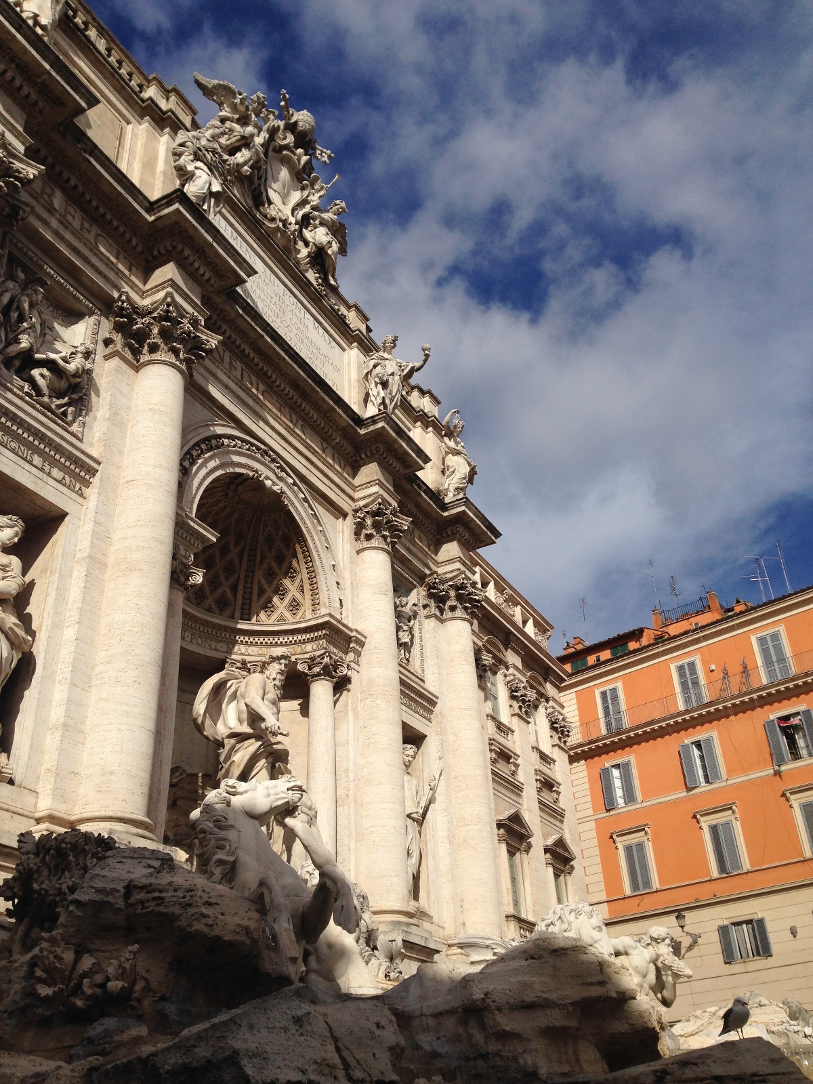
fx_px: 1033
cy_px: 542
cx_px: 406
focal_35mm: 33
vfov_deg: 55.4
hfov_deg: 42.9
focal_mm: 4.12
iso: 50
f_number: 2.4
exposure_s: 1/4184
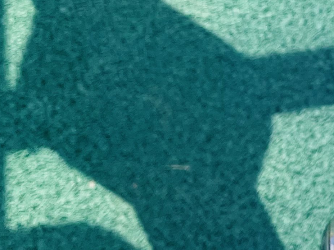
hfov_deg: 15.9
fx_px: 1090
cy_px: -64
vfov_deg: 12.7
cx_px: 510
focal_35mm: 113
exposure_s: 1/2304
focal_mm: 4.2
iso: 32
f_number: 1.6
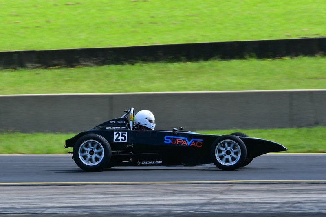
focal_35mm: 300
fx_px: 2717
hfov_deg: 6.9
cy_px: 108
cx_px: 163
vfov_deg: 4.6
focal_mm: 200
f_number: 8
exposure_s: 1/320
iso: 200
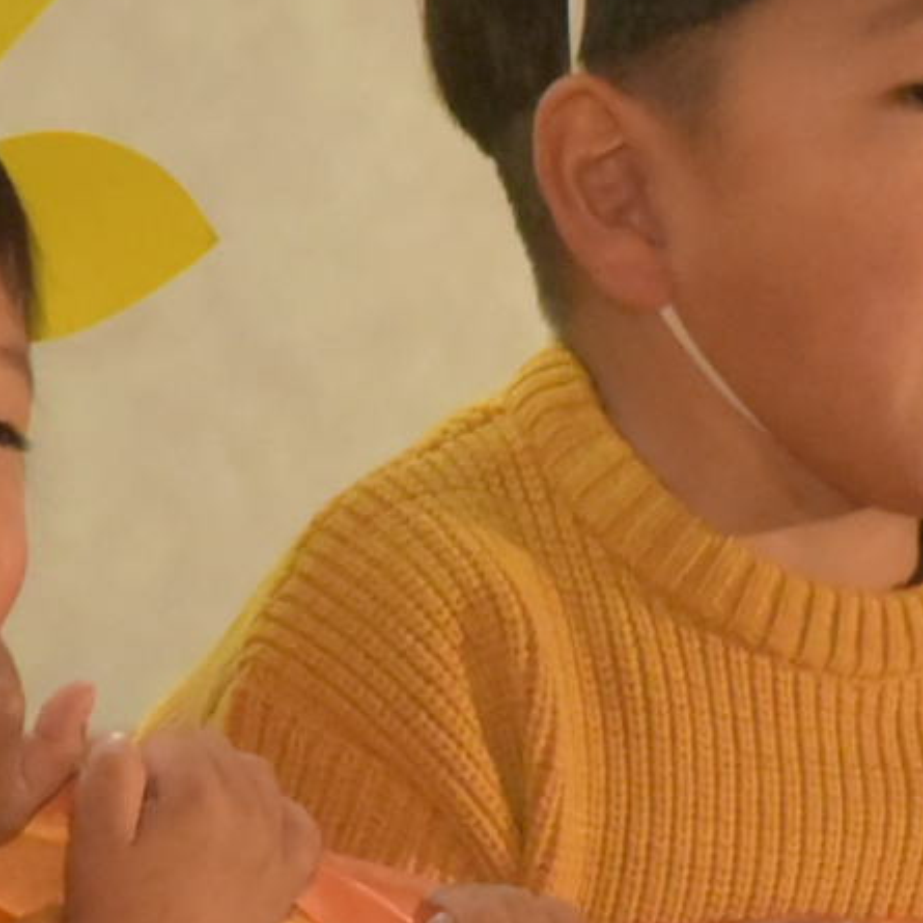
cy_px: 1087
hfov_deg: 1.5
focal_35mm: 1161
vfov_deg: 1.5
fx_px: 35024
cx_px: 788
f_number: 10
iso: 6400
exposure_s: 1/400
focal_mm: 165
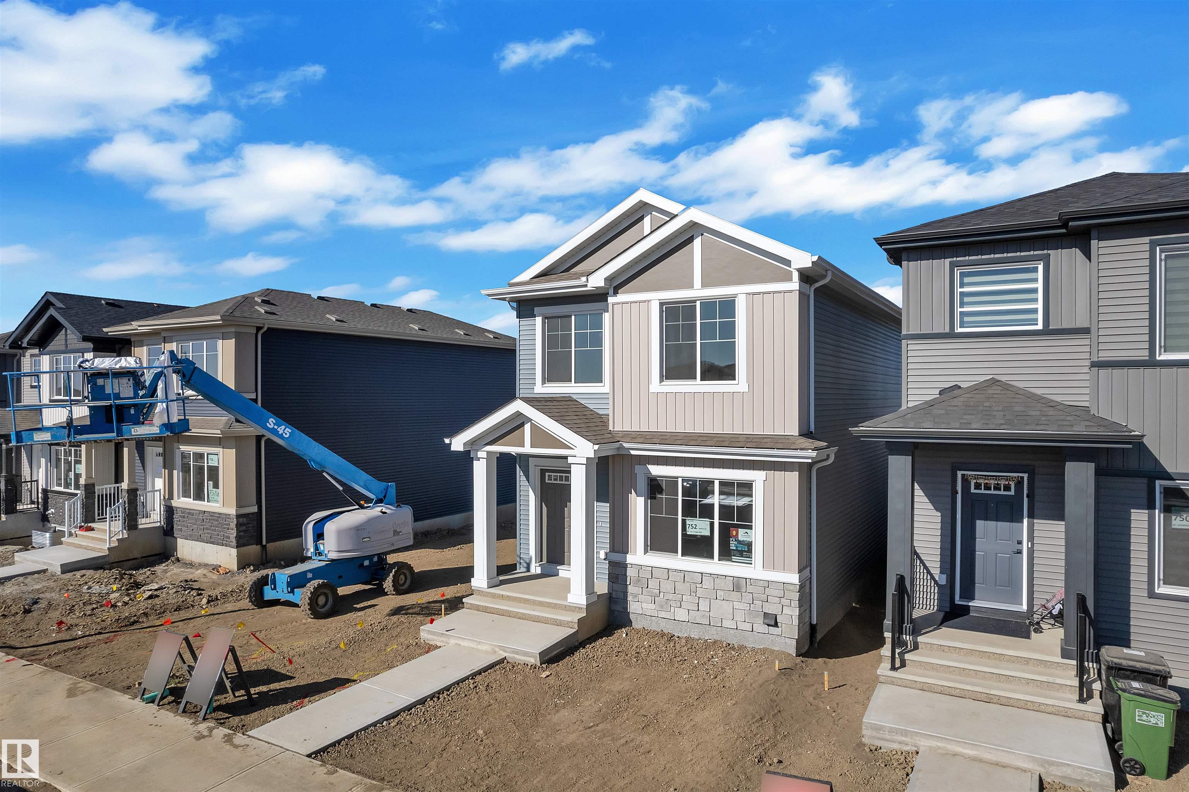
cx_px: 594
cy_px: 396
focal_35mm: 22
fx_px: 726
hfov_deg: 78.6
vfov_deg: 57.2
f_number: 2.4
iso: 110
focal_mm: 8.38
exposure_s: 1/6000
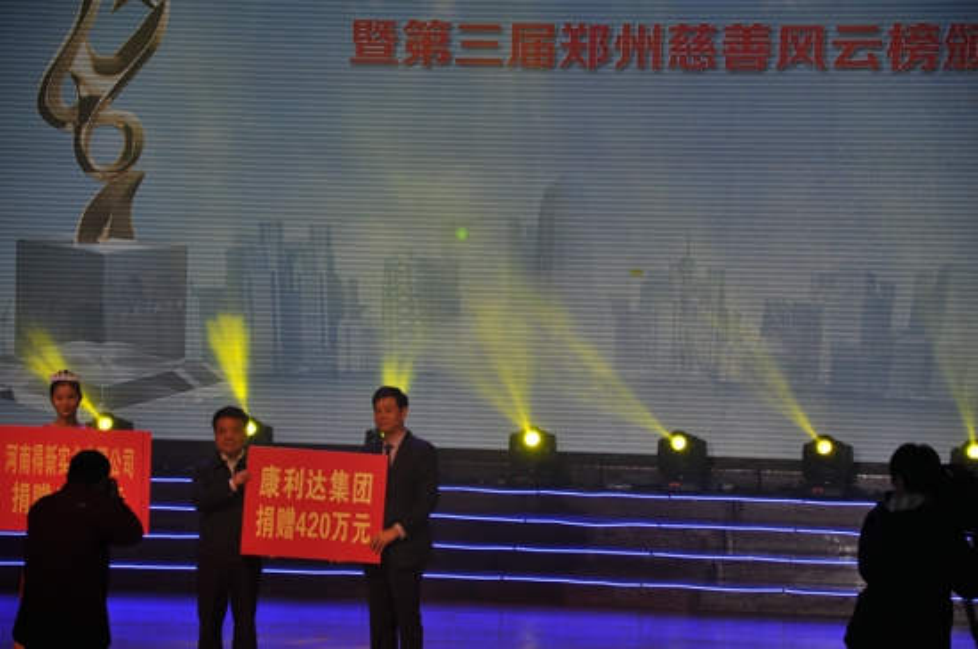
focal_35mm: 158
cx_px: 489
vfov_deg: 8.7
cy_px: 324
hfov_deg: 13.1
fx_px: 4272
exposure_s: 1/160
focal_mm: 105
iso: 200
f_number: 6.3
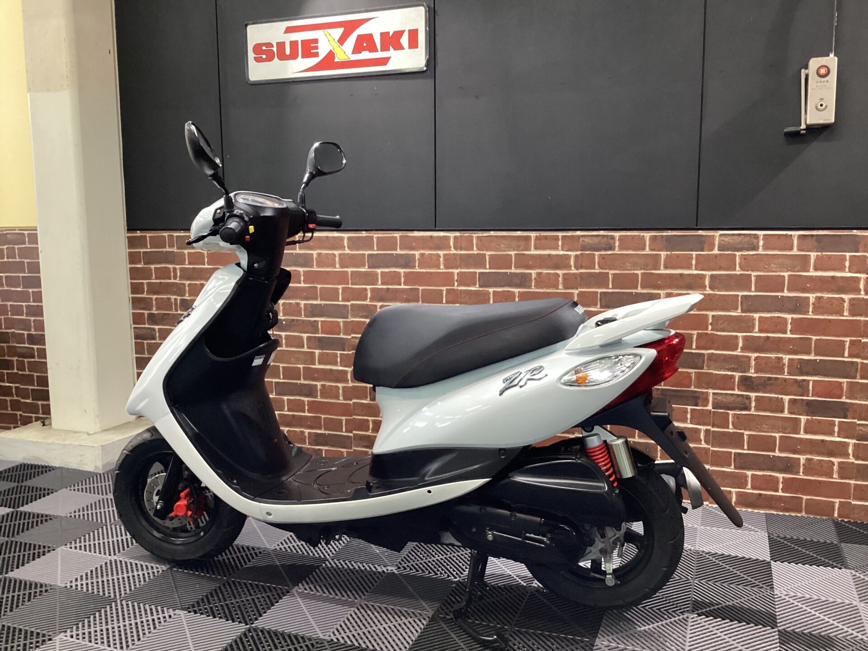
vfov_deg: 45.4
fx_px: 777
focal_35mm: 31
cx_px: 434
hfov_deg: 58.4
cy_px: 326
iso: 320
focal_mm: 3.3
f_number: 2.4
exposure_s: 1/60
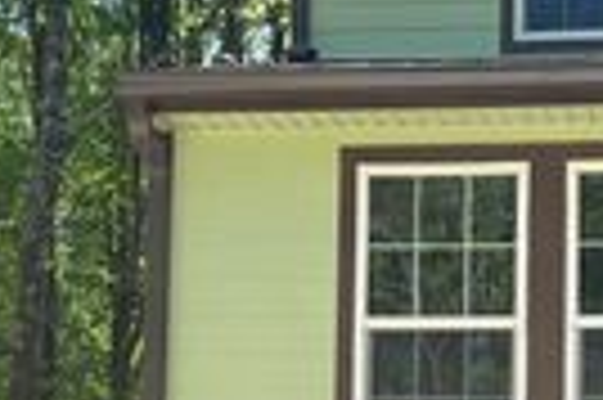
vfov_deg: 13.4
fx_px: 1690
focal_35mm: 101
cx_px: 486
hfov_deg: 20.0
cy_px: 375
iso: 50
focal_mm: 5.96
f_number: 1.6
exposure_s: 1/1178
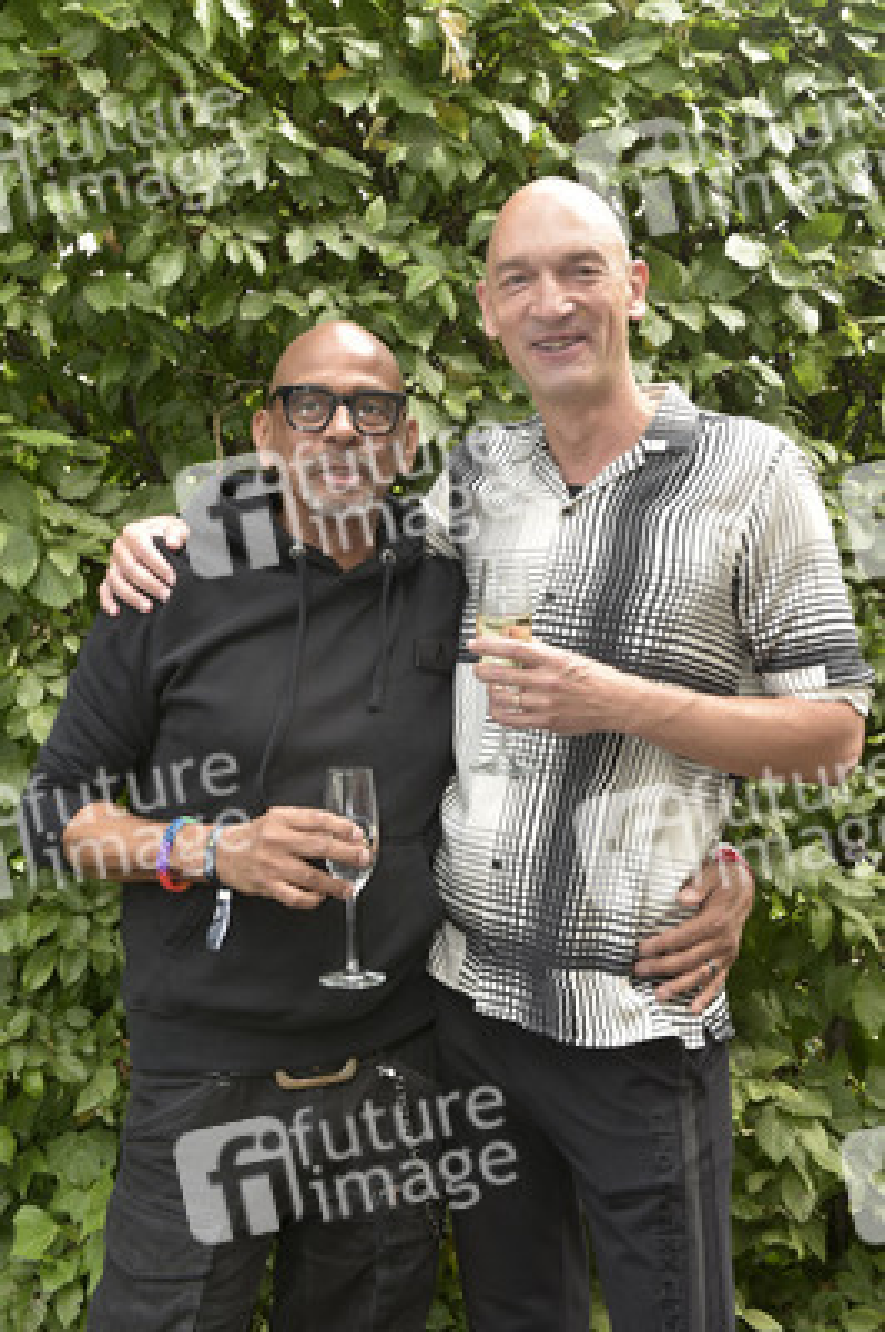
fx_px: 1625
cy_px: 666
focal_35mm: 44
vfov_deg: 44.5
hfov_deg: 30.5
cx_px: 442
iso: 400
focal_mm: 44
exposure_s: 1/160
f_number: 6.3
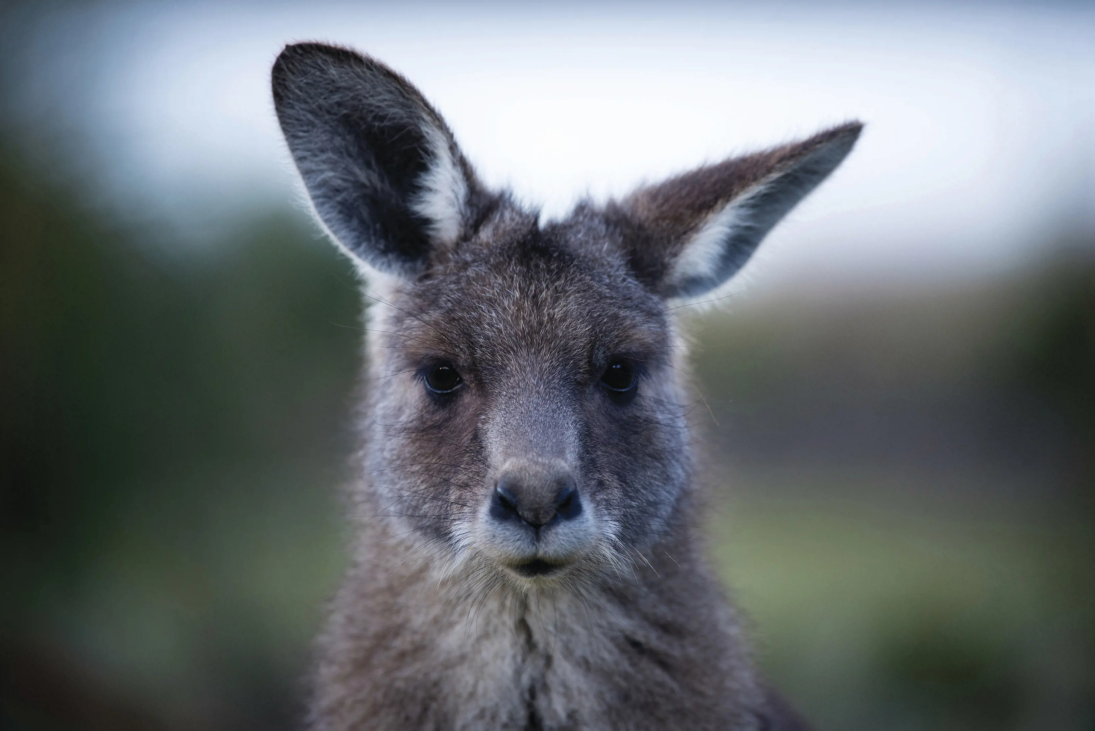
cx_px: 548
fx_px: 9128
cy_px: 366
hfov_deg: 6.9
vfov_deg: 4.6
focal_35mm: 300
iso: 400
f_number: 4
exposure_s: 1/320
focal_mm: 300
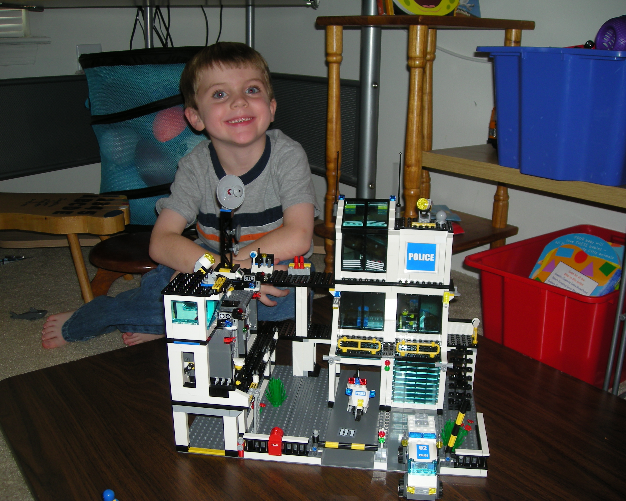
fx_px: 686
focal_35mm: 37
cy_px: 249
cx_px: 309
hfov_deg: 49.1
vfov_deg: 40.1
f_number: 2.8
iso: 50
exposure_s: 1/60
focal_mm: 5.7
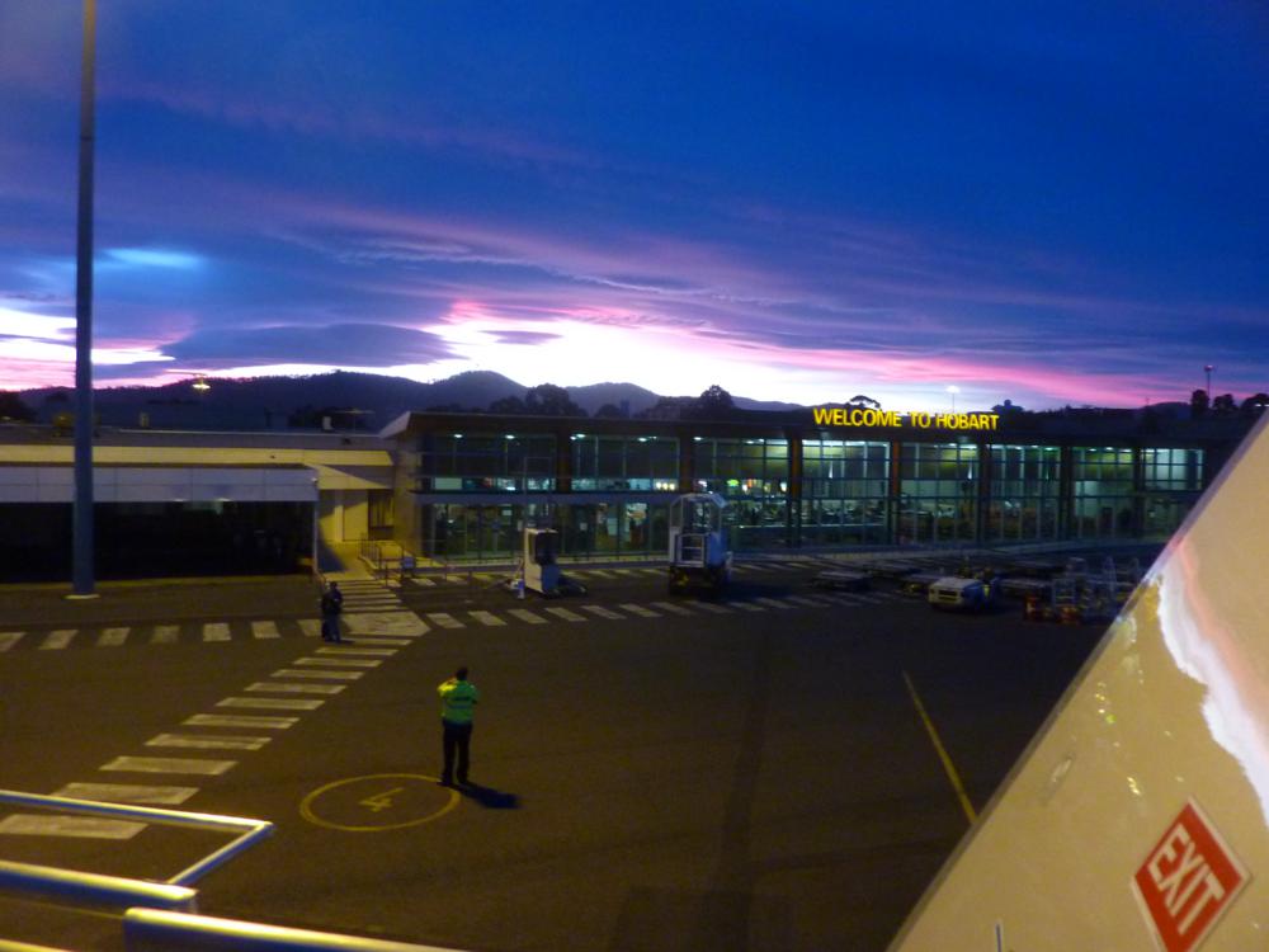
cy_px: 476
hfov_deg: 69.4
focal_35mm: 25
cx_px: 634
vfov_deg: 54.9
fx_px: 916
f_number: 3.3
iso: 400
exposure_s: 1/15
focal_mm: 4.1
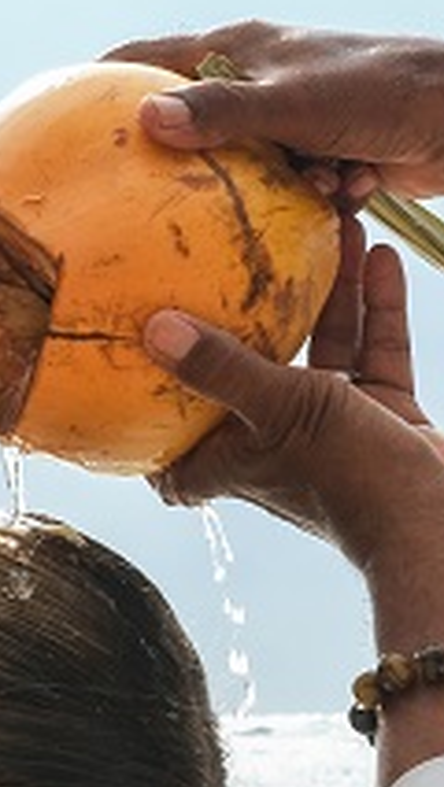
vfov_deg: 6.1
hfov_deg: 3.5
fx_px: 7338
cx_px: 418
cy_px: 938
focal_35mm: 351
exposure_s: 1/200
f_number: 16
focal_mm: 56
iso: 500
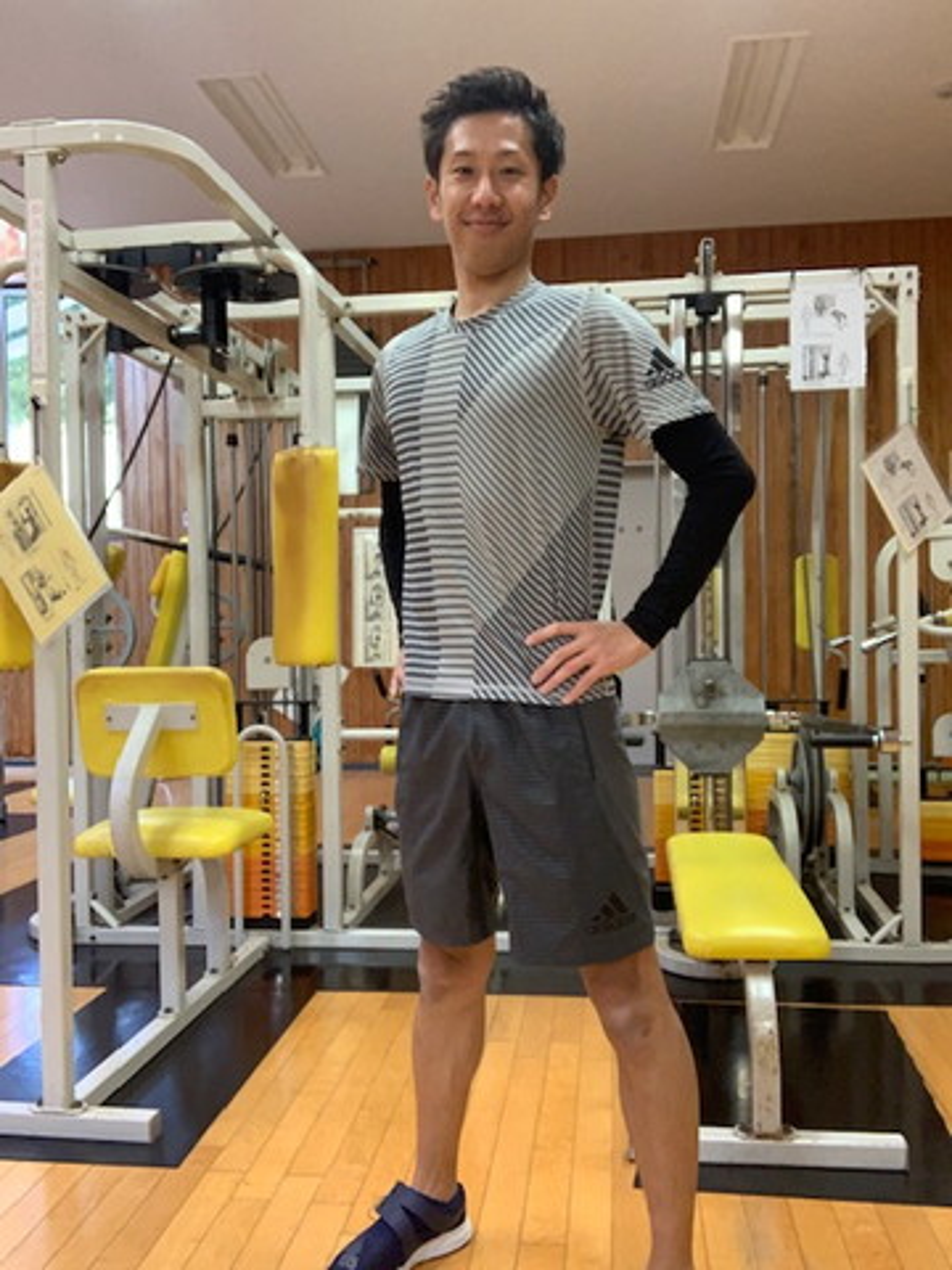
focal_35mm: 32
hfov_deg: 44.2
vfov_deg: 56.8
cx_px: 476
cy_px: 635
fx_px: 1173
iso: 160
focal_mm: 2.87
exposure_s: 1/60
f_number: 2.2
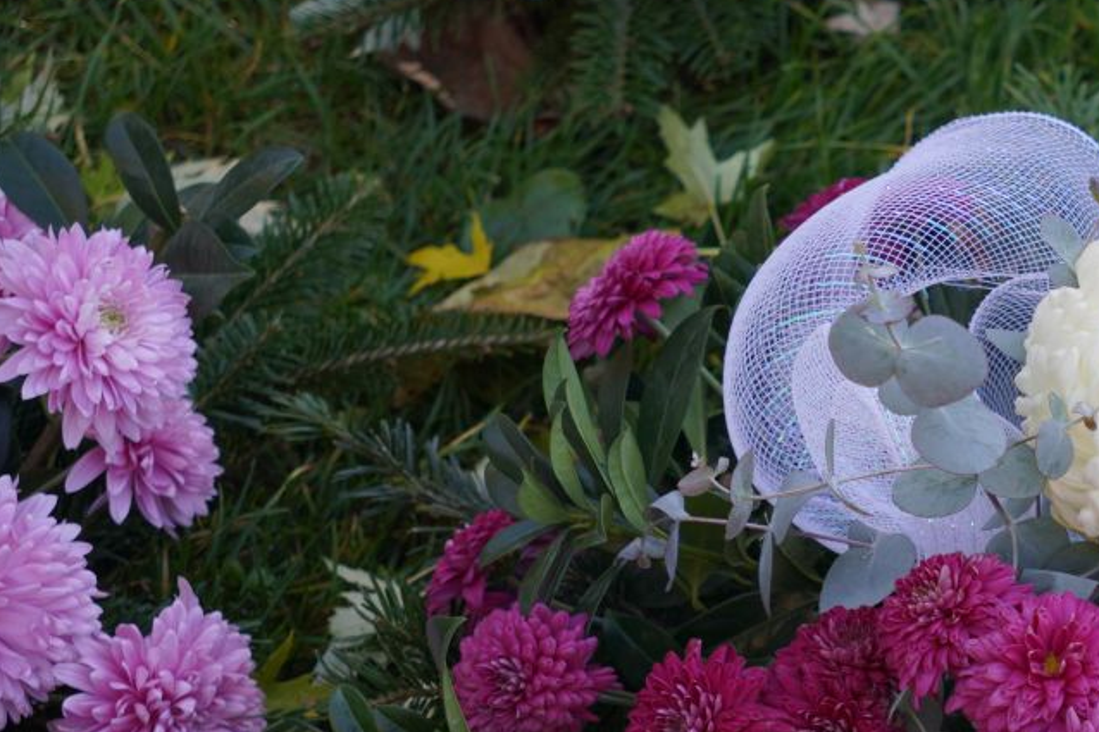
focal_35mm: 121
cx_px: 1243
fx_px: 3707
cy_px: 772
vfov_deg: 11.1
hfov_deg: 16.3
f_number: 3.2
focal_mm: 34.8
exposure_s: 1/200
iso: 100
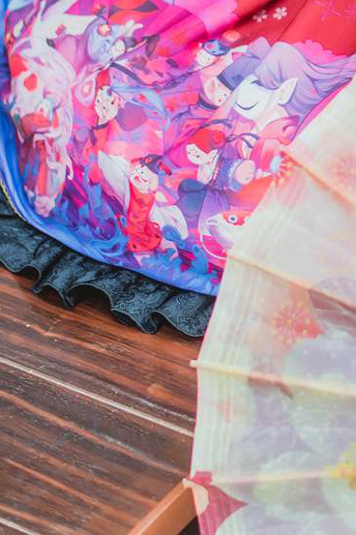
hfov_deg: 7.1
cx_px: 567
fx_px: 2807
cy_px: -125
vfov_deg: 10.7
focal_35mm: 189
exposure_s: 1/800
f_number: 1.6
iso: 640
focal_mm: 58
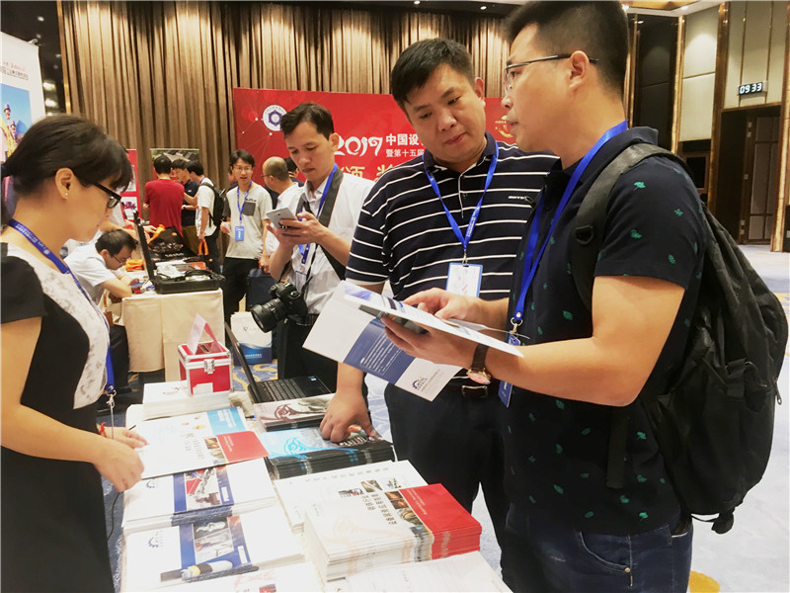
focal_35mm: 29
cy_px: 296
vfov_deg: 48.2
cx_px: 395
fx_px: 662
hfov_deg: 61.7
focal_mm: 4.15
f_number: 2.2
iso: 100
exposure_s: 1/33
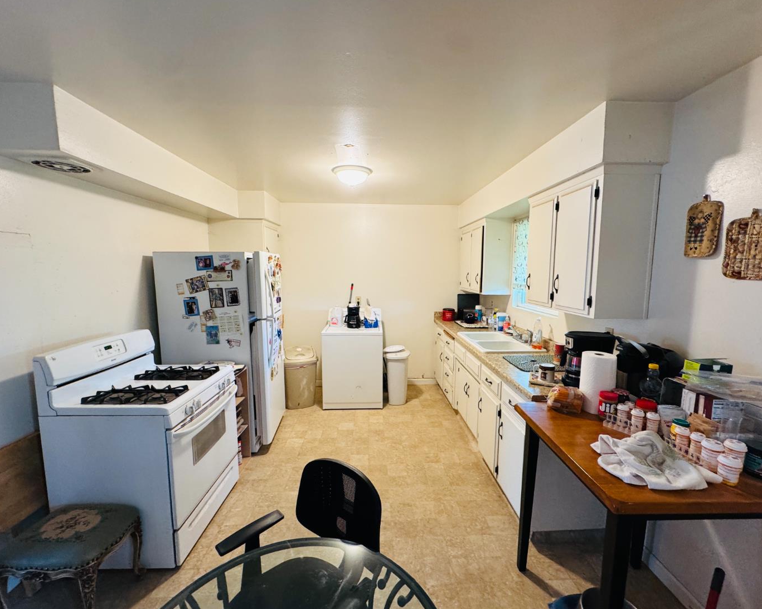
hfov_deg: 96.8
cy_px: 307
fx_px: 338
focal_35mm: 15
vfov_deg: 84.0
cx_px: 389
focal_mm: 2.22
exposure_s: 1/60
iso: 250
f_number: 2.2
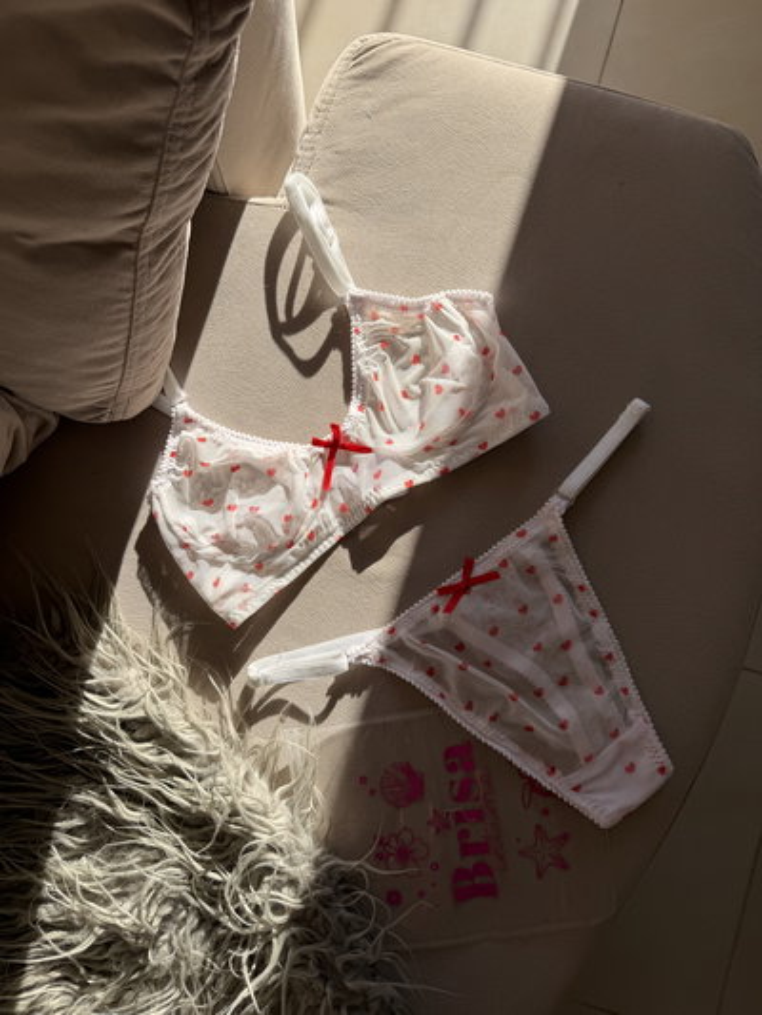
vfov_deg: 71.6
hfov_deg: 56.8
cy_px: 508
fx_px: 704
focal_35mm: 24
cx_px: 381
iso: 80
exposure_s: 1/3021
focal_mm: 6.76
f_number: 1.78
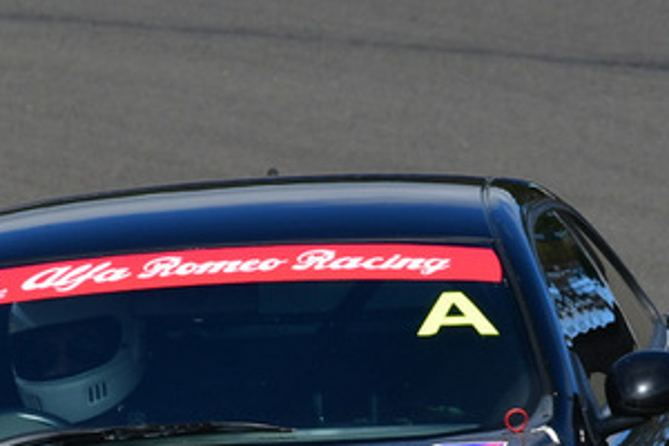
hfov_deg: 1.5
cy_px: 593
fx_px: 25253
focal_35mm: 1359
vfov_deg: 1.0
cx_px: 134
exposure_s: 1/640
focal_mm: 340
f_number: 11
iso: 400
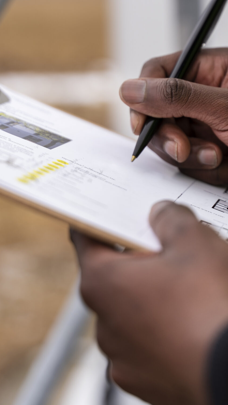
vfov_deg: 22.5
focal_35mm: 94
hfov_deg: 12.9
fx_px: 1010
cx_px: 103
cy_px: 99
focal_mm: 53
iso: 100
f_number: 2.8
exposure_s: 1/320
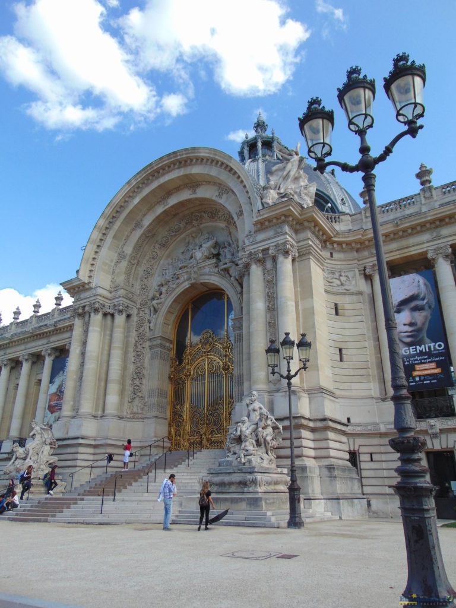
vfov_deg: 69.4
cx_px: 228
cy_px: 304
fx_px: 439
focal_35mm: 25
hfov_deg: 54.9
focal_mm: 4.5
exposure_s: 1/640
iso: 80
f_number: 3
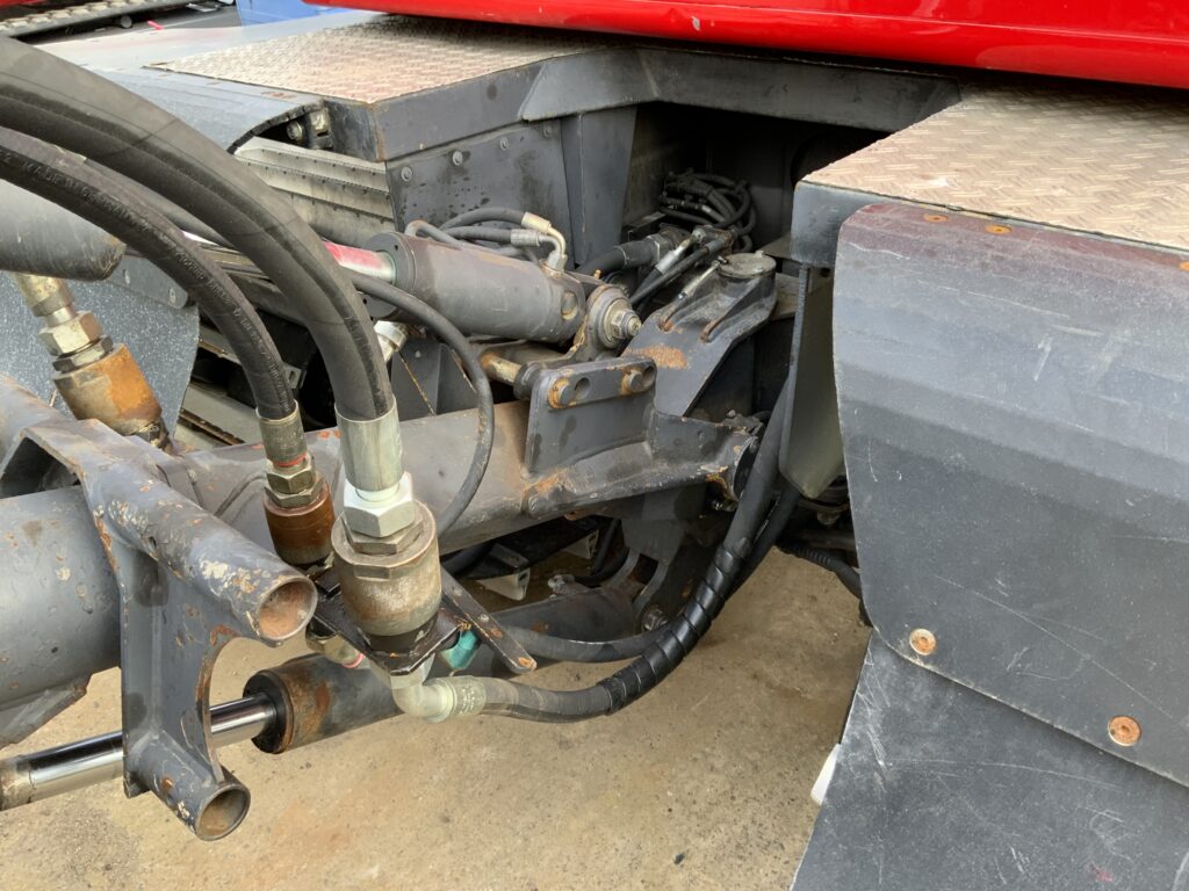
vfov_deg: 48.2
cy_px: 446
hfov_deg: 61.7
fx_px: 996
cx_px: 594
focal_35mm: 29
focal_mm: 3
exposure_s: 1/122
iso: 50
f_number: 1.8
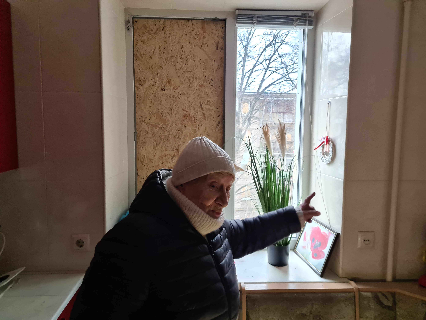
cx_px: 213
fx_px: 320
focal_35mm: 26
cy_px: 160
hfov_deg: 67.3
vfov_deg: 53.1
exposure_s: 1/50
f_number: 1.8
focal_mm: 5.4
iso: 800
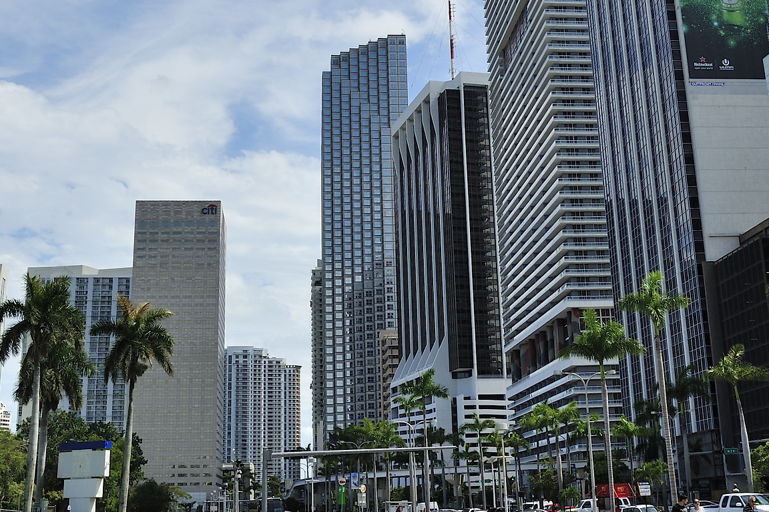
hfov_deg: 39.6
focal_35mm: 50
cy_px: 91
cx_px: 415
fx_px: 1068
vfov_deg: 26.4
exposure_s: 1/640
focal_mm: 24
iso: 200
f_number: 8
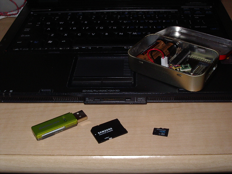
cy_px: 87
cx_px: 116
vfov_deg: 28.0
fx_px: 349
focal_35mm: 52
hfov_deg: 36.8
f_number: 5.5
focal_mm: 7.8
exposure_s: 1/60
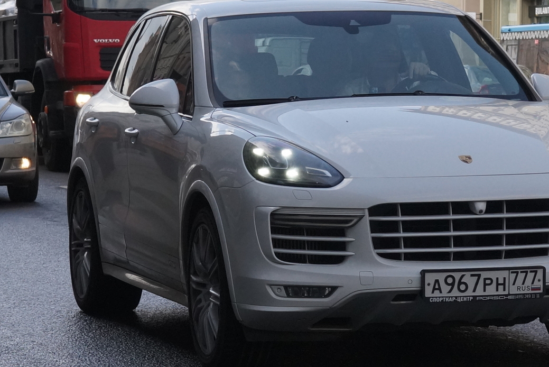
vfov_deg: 17.7
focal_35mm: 77
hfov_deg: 26.1
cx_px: 376
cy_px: 176
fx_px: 1175
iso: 800
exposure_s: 1/1000
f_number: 6.3
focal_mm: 50
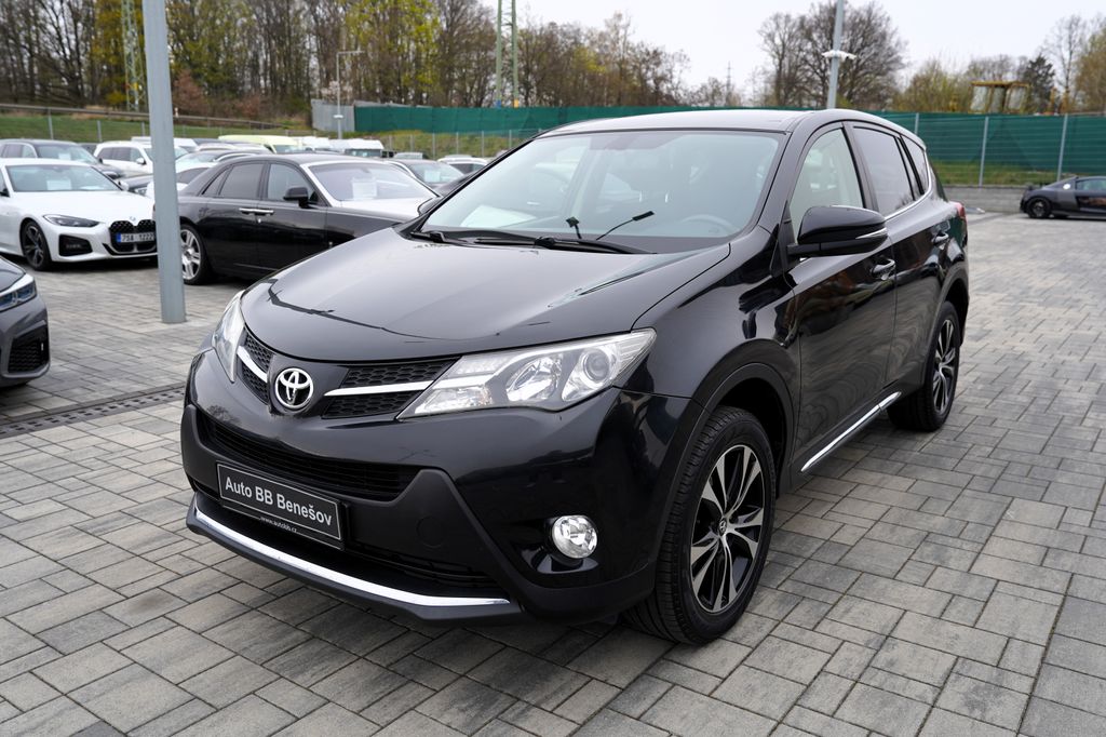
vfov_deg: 44.9
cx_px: 553
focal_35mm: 29
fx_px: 891
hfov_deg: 63.7
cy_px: 368
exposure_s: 1/60
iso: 100
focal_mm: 29
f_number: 4.5
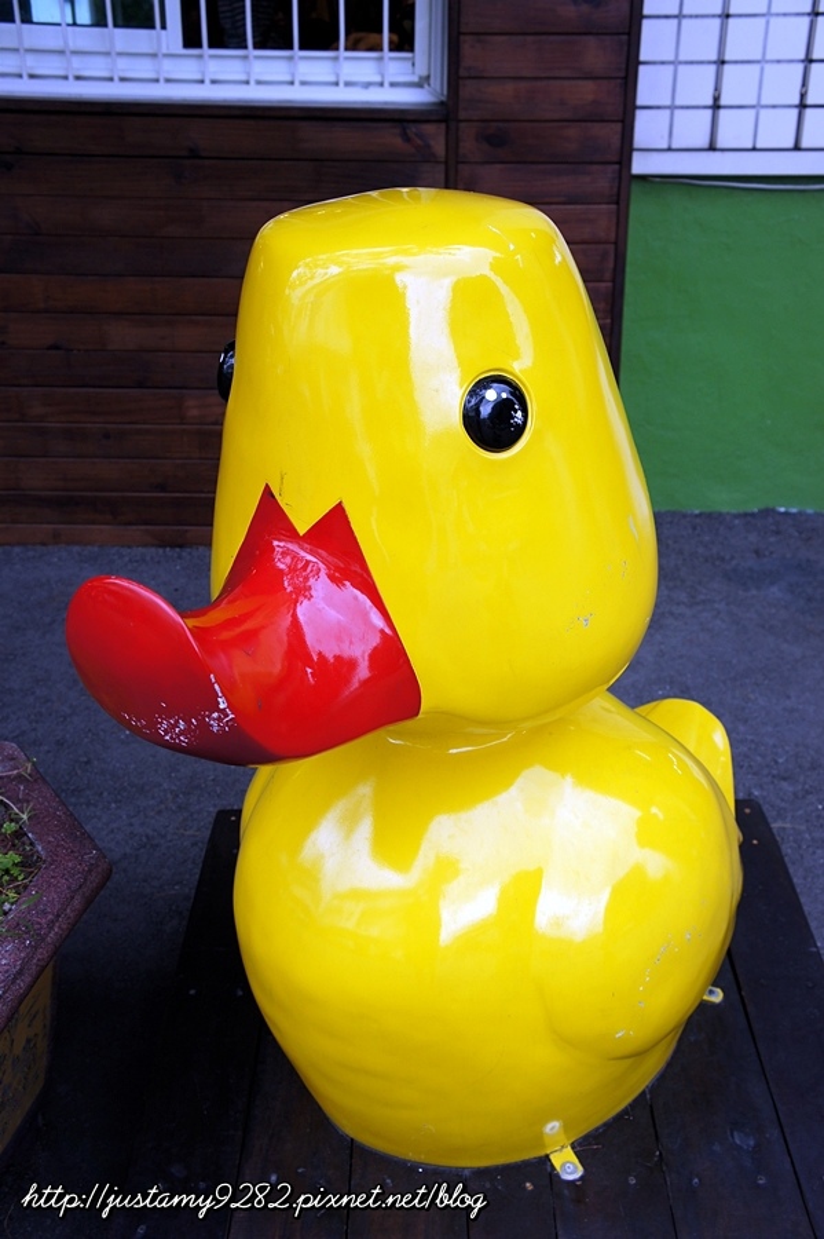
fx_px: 1340
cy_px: 620
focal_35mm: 39
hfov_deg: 34.2
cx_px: 412
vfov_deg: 49.6
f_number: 5
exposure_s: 1/80
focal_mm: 26
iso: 200
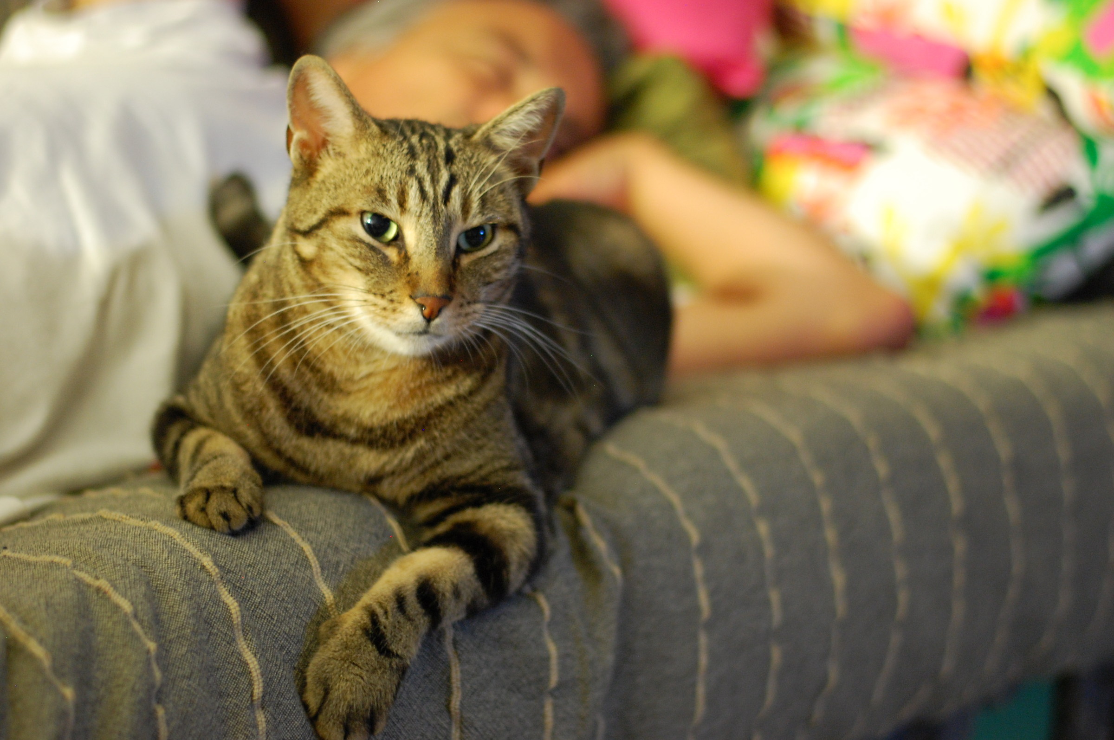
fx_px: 2318
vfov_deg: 18.1
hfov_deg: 27.0
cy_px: 370
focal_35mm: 75
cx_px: 557
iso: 800
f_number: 1.8
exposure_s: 1/3
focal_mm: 50
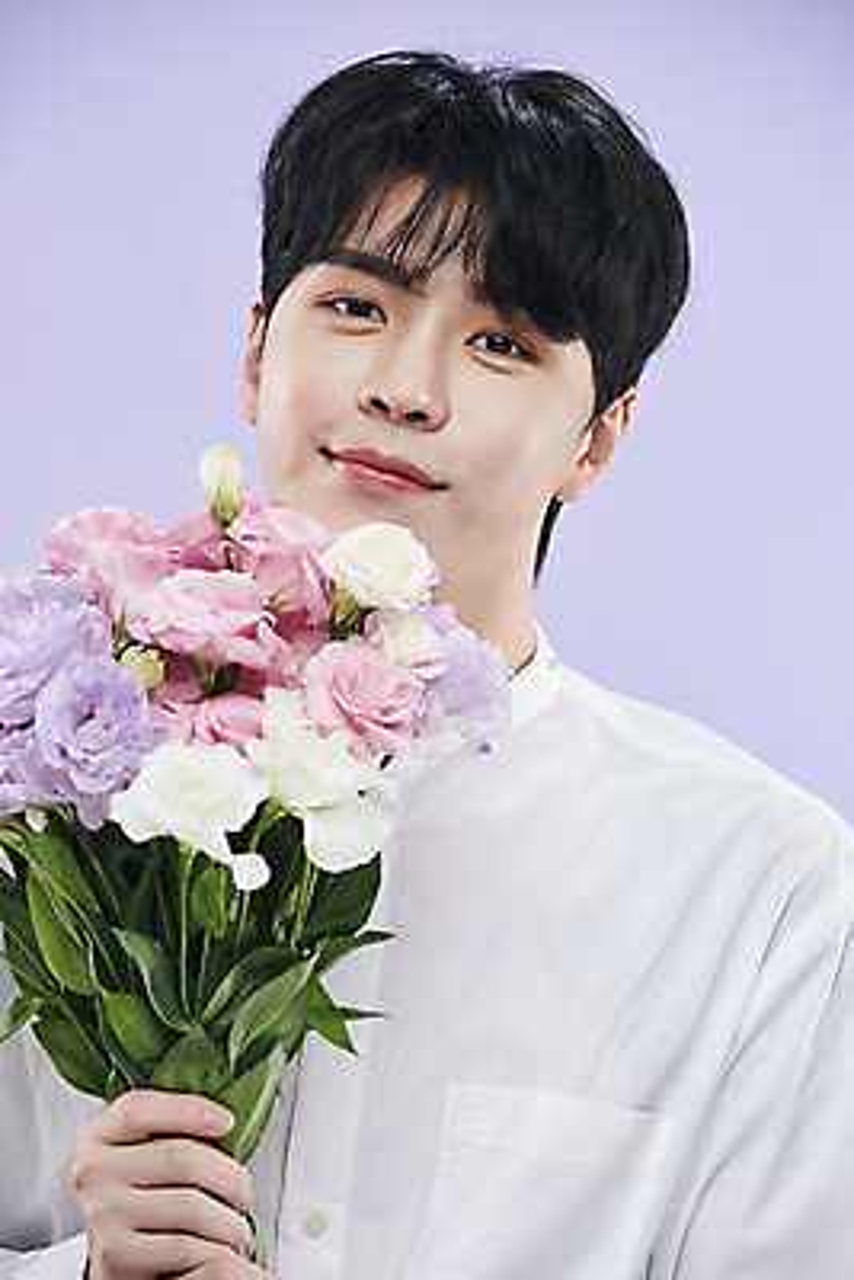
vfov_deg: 10.3
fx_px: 7110
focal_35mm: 200
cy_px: 640
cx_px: 427
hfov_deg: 6.9
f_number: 8
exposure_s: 1/125
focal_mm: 200
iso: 31
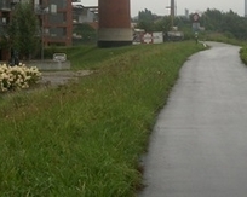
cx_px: 102
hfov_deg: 20.8
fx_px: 672
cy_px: 5
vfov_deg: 16.4
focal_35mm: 92
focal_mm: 5.7
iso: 80
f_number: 2.9
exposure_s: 1/640
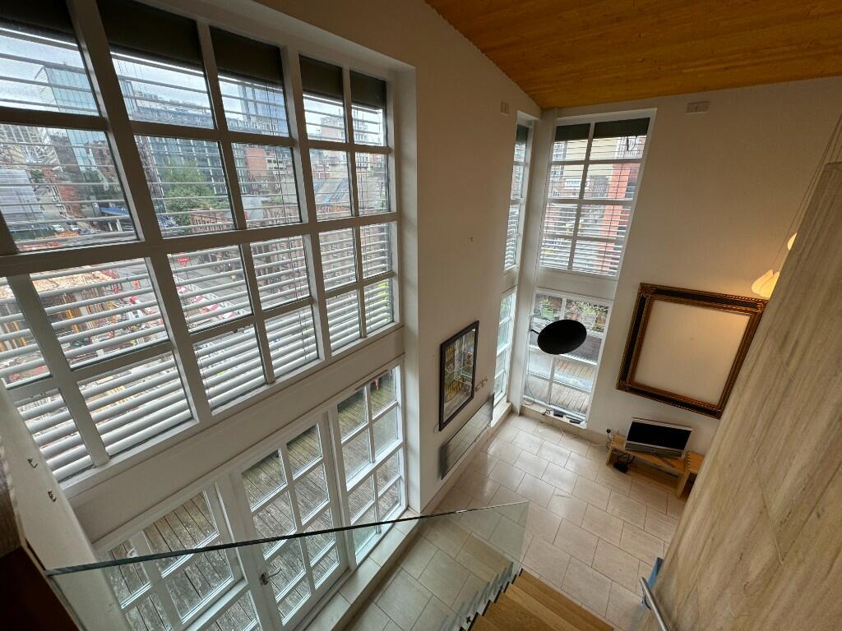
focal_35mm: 14
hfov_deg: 102.1
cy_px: 316
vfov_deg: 85.7
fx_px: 341
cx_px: 421
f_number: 2.2
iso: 50
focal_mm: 2.22
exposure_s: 1/100
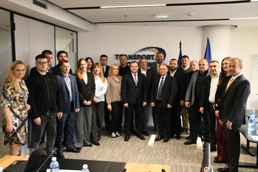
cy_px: 86
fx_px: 244
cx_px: 129
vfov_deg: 38.9
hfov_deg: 55.8
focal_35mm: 34
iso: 2500
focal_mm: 23
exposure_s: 1/80
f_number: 4
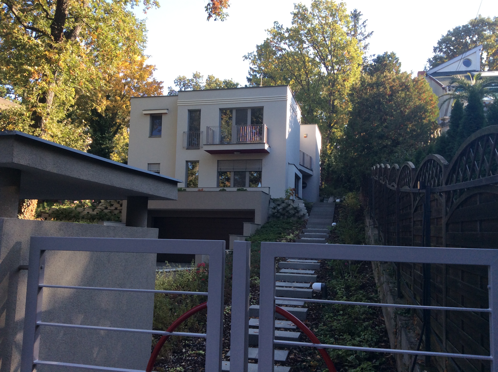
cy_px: 186
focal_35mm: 32
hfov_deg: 56.9
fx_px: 460
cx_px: 249
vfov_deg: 44.1
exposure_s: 1/243
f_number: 2.4
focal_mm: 3.3
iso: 32
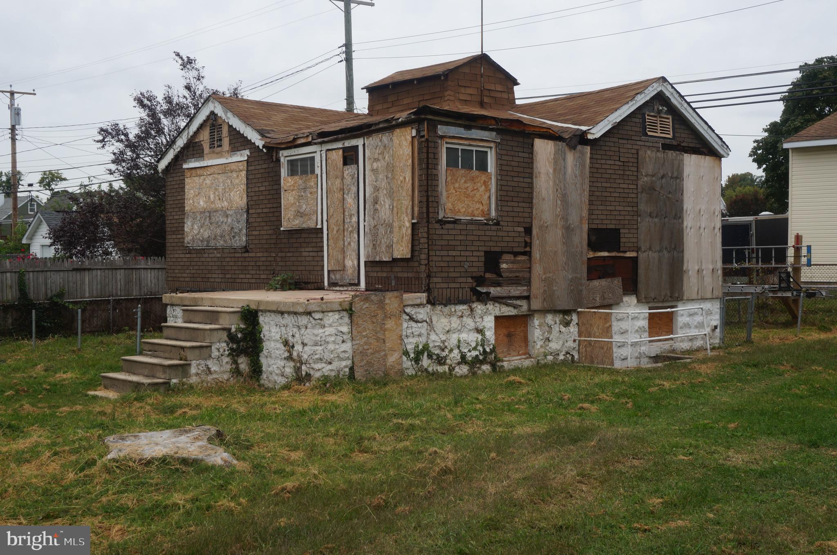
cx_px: 418
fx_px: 975
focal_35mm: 42
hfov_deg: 46.5
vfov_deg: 31.8
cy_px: 278
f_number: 16
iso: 200
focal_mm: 28
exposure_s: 1/80
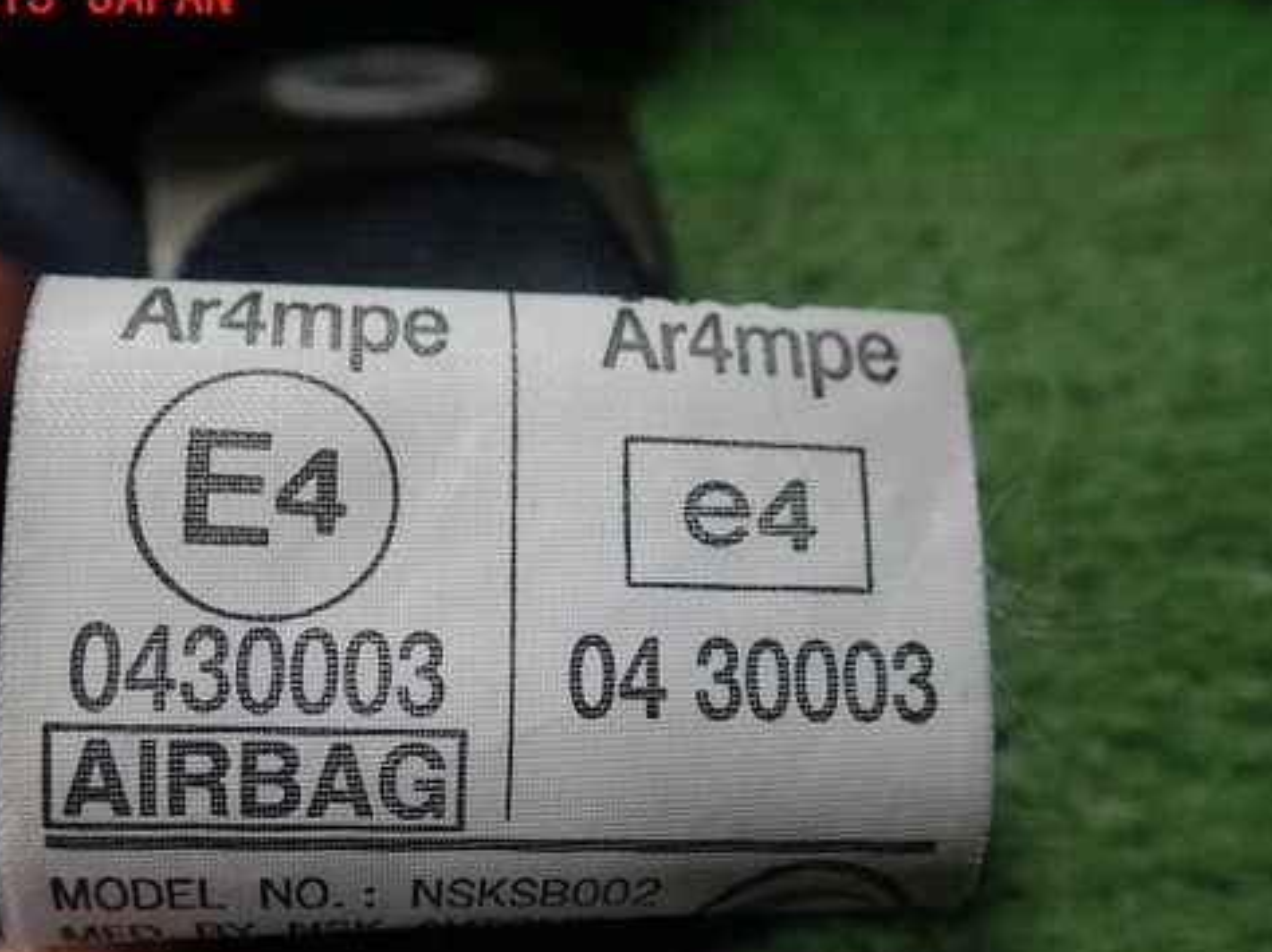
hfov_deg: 48.9
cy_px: 566
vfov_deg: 37.6
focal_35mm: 38
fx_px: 1396
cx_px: 550
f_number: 2.3
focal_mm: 5.5
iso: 160
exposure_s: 1/125
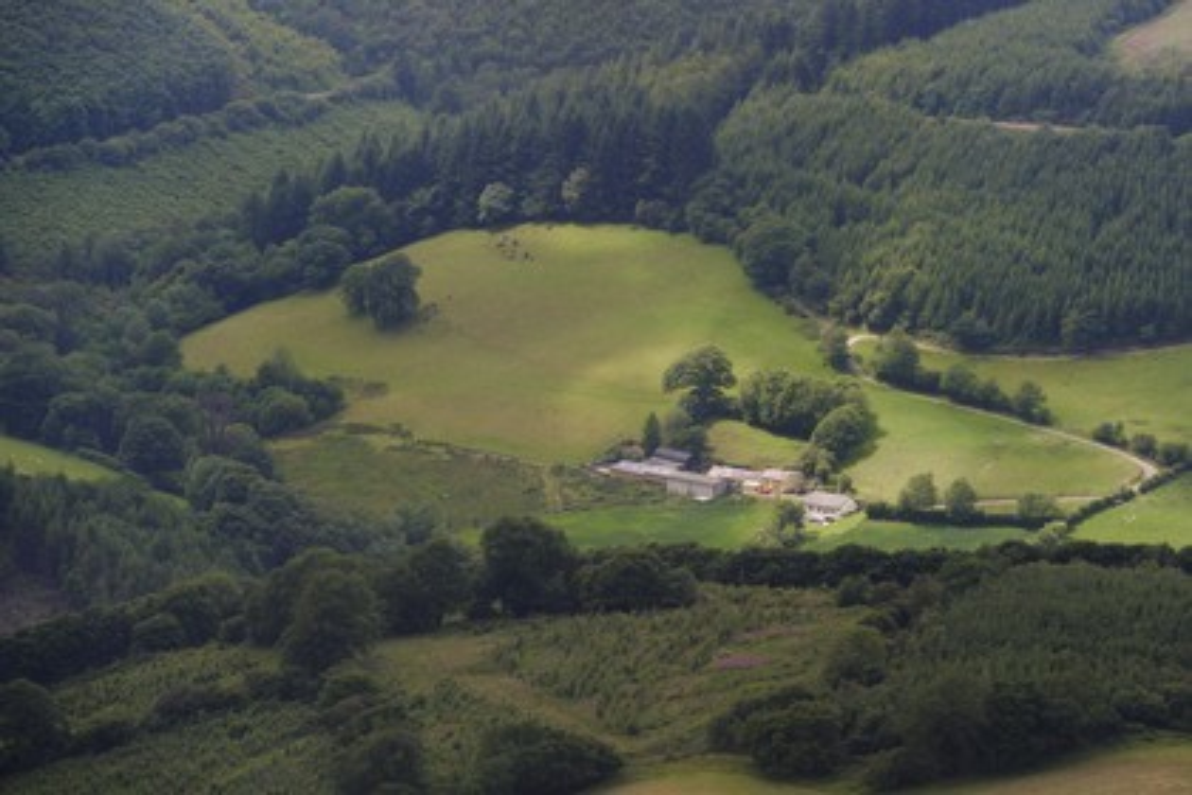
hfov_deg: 10.3
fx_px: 6622
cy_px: 398
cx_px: 596
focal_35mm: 200
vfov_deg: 6.9
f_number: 7.1
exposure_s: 1/800
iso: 400
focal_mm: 200
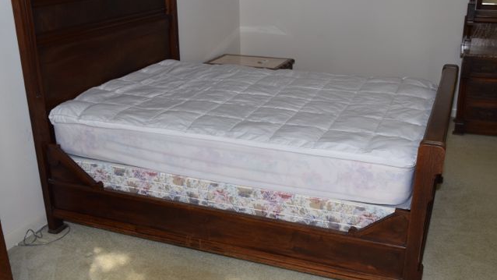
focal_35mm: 41
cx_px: 248
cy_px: 164
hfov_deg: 49.4
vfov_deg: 29.0
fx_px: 540
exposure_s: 1/125
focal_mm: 26
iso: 800
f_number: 5.6
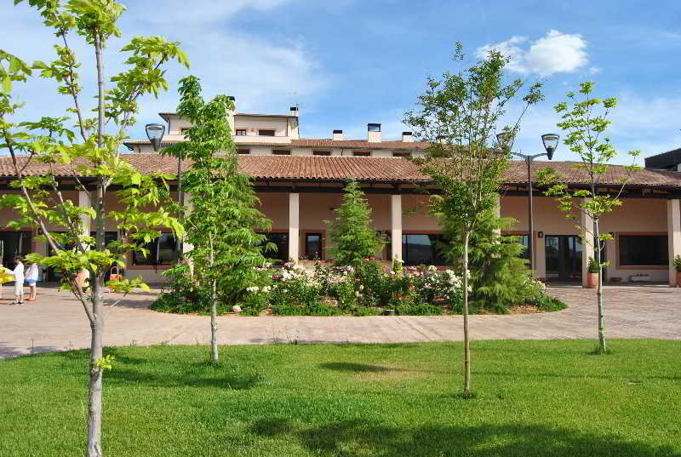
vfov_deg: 48.1
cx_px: 340
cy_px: 228
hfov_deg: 67.3
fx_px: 512
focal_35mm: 27
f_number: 10
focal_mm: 18
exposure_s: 1/250
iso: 160
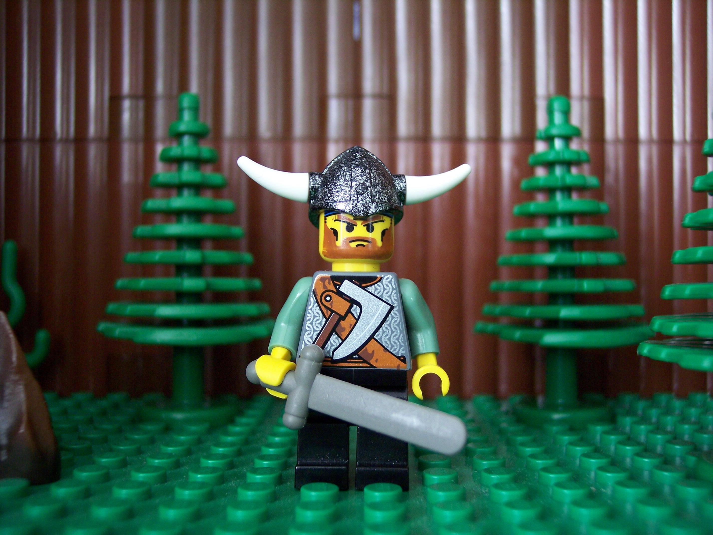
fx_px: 803
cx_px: 356
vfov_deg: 36.8
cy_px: 268
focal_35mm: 39
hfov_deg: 47.9
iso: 200
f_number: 3.4
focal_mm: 8
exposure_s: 1/8
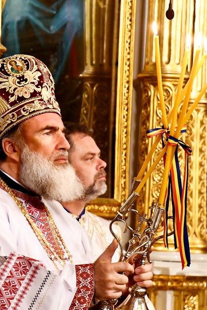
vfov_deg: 12.2
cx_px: 102
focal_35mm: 168
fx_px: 1448
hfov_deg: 8.2
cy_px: 197
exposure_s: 1/50
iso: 3200
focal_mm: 80
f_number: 4
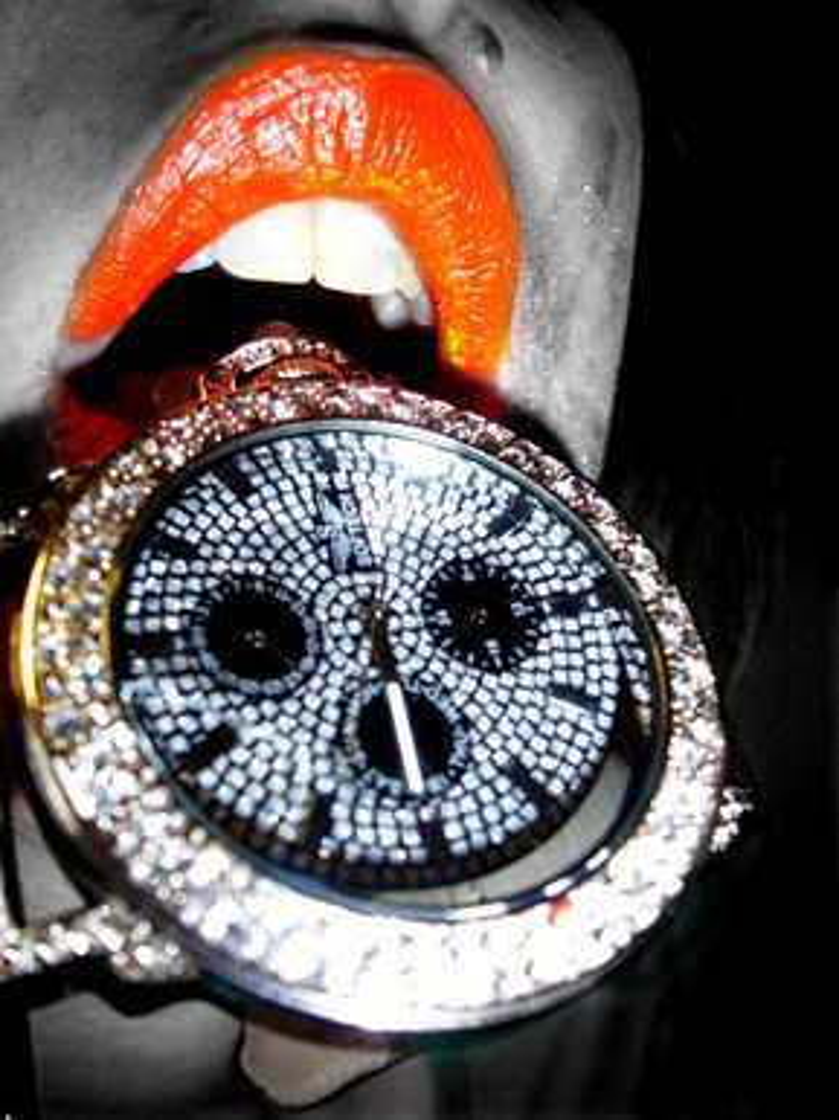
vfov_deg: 54.0
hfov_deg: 41.8
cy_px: 560
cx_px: 420
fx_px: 1100
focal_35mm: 34
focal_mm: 5.7
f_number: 2.9
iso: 80
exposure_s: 1/40
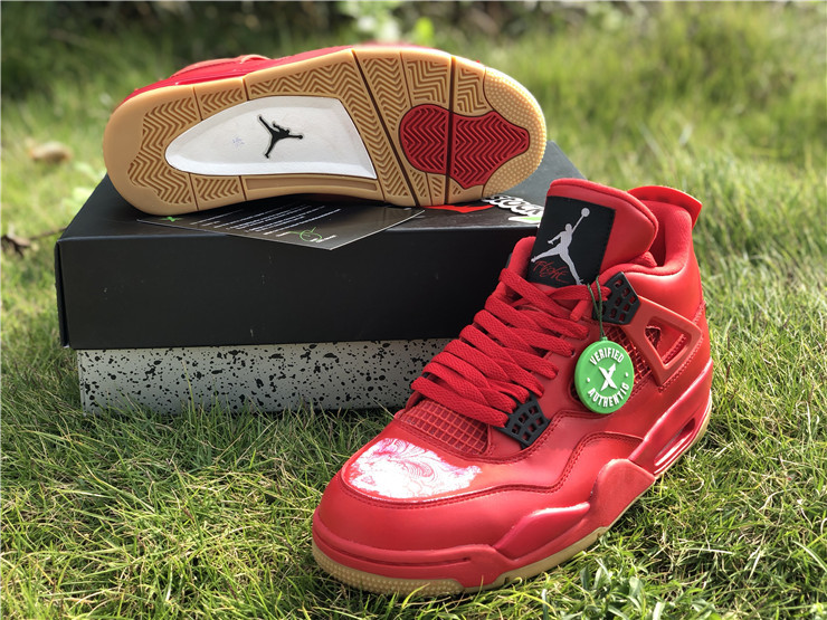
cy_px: 310
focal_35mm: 52
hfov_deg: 36.8
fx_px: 1242
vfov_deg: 28.0
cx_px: 414
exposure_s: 1/215
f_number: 2.4
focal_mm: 6
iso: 16
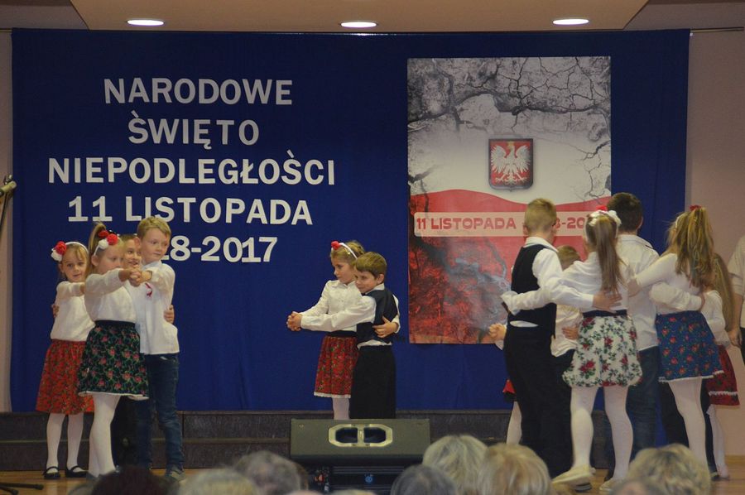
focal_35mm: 150
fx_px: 3101
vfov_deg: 9.1
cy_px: 248
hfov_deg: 13.7
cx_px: 372
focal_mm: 100
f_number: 5.6
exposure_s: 1/60
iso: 1400
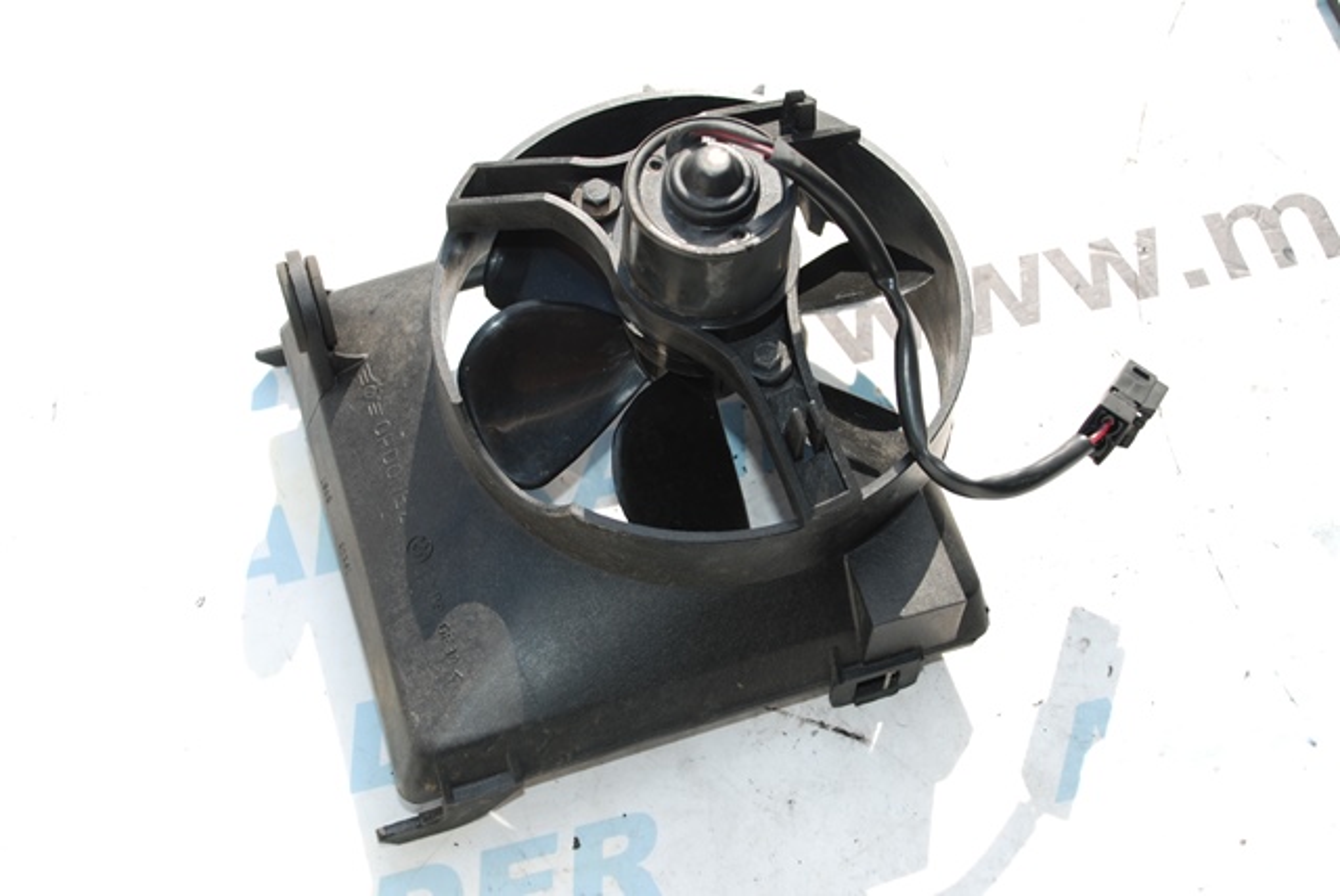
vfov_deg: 23.8
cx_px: 670
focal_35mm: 57
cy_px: 448
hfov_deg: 35.0
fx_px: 2124
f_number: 5.6
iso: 100
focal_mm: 38
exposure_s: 1/200
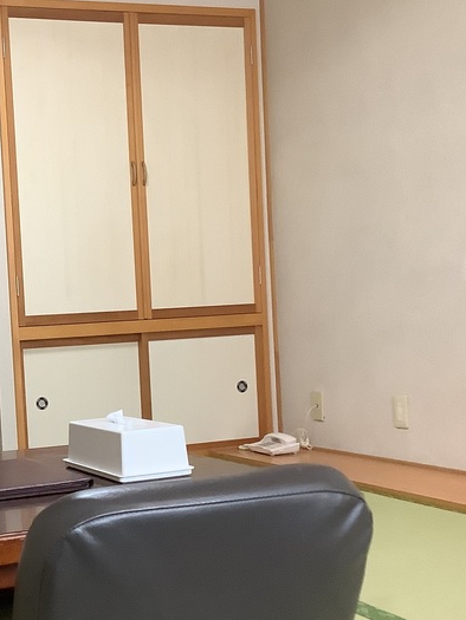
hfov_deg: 24.1
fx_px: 1059
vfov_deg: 32.6
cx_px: 48
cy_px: 359
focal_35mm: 59
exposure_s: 1/50
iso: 250
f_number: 2.4
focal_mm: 3.3
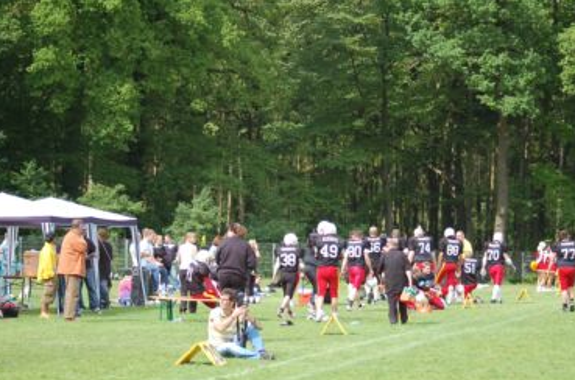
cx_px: 319
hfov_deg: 15.9
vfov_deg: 10.6
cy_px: 232
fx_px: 2055
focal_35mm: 129
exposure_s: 1/1000
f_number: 4
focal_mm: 70
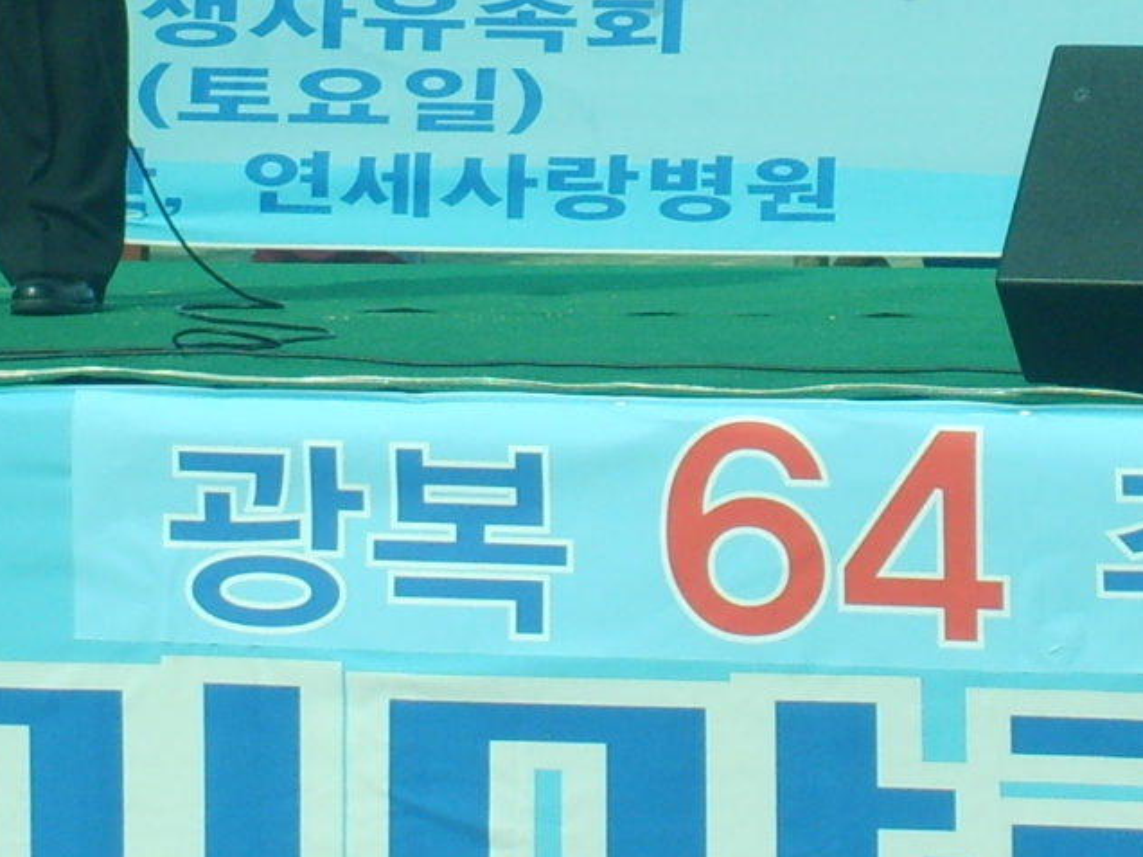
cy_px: -419
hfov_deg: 5.9
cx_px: 505
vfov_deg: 4.4
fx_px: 11161
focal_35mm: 338
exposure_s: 1/750
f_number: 4.9
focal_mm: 17.4
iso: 50
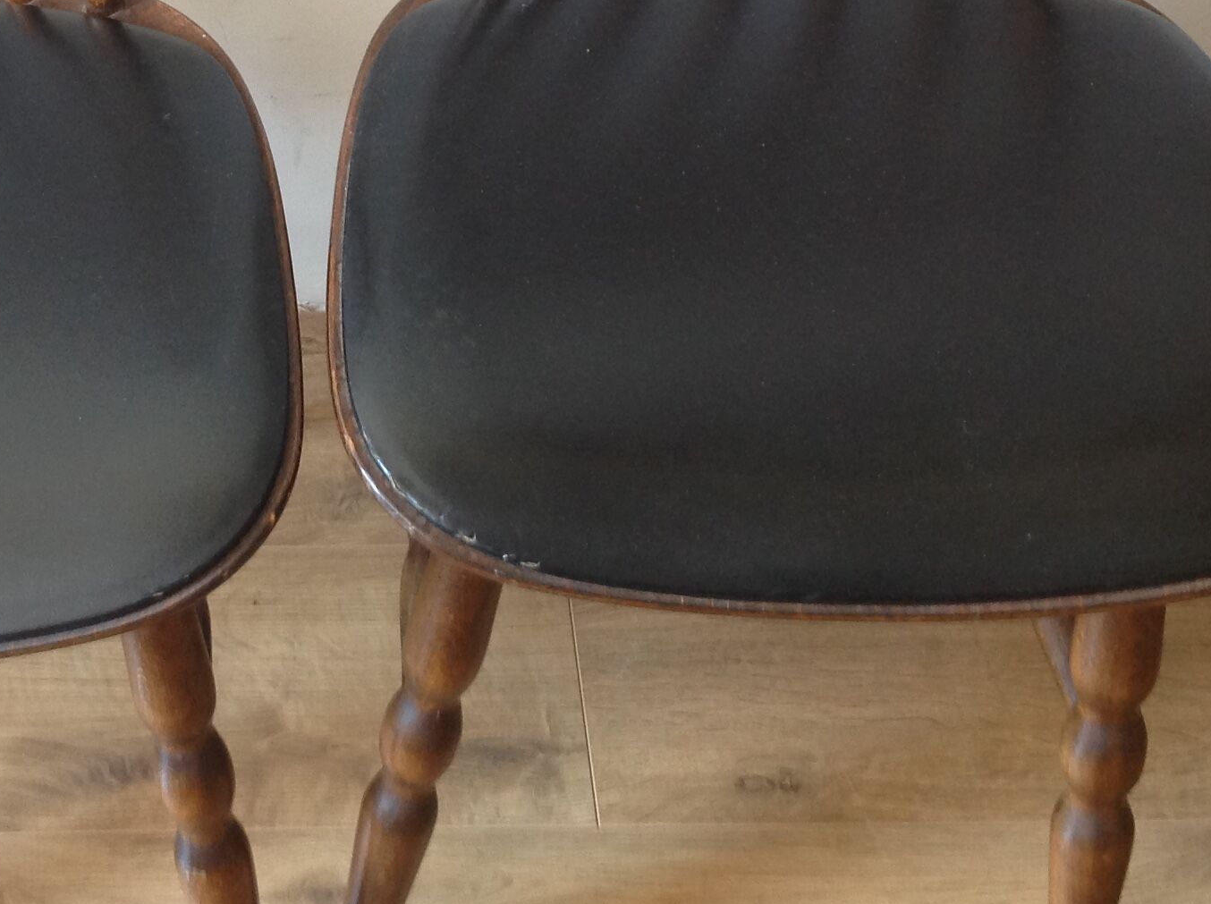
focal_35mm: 67
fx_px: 2340
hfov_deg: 28.5
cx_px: 273
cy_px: 377
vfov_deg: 21.8
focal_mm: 4.28
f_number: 2.4
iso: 100
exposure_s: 1/15
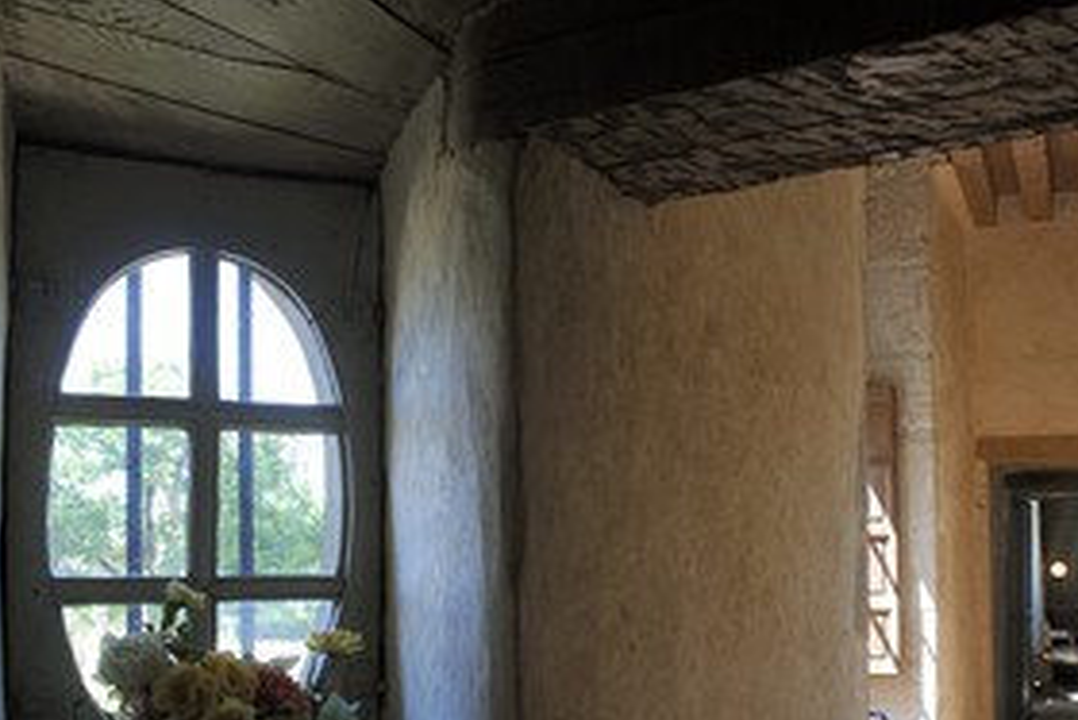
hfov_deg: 49.5
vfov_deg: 33.7
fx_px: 1168
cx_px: 593
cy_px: 527
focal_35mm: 39
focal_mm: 26
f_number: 11
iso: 800
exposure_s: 1/60
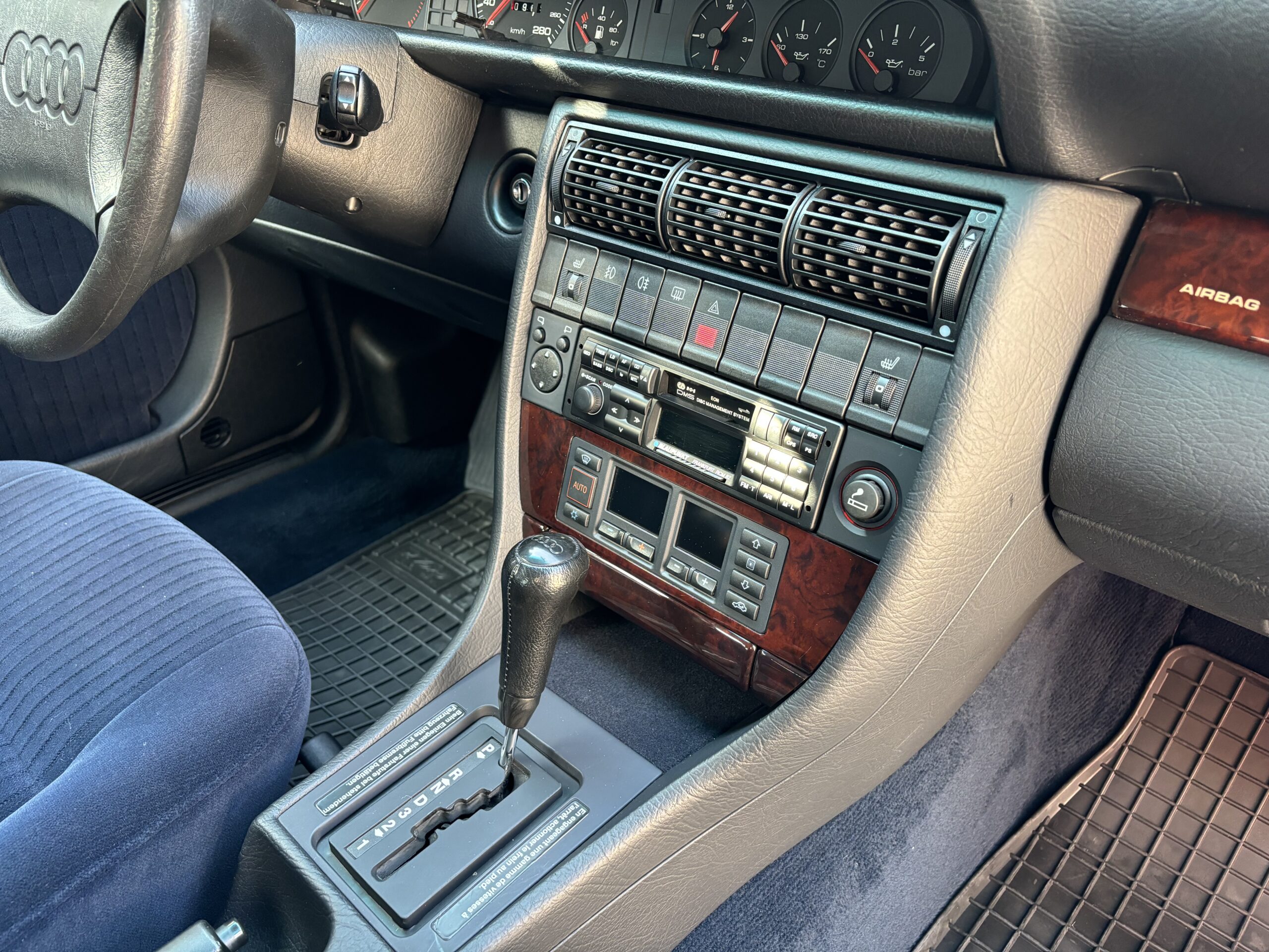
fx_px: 953
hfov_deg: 67.3
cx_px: 634
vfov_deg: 53.1
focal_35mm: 26
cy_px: 476
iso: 250
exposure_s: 1/60
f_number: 1.6
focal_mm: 5.96
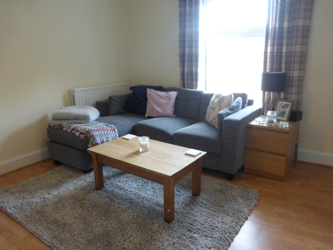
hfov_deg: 69.4
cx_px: 166
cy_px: 125
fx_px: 240
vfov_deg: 54.9
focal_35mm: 25
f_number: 3.3
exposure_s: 1/40
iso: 400
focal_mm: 4.3
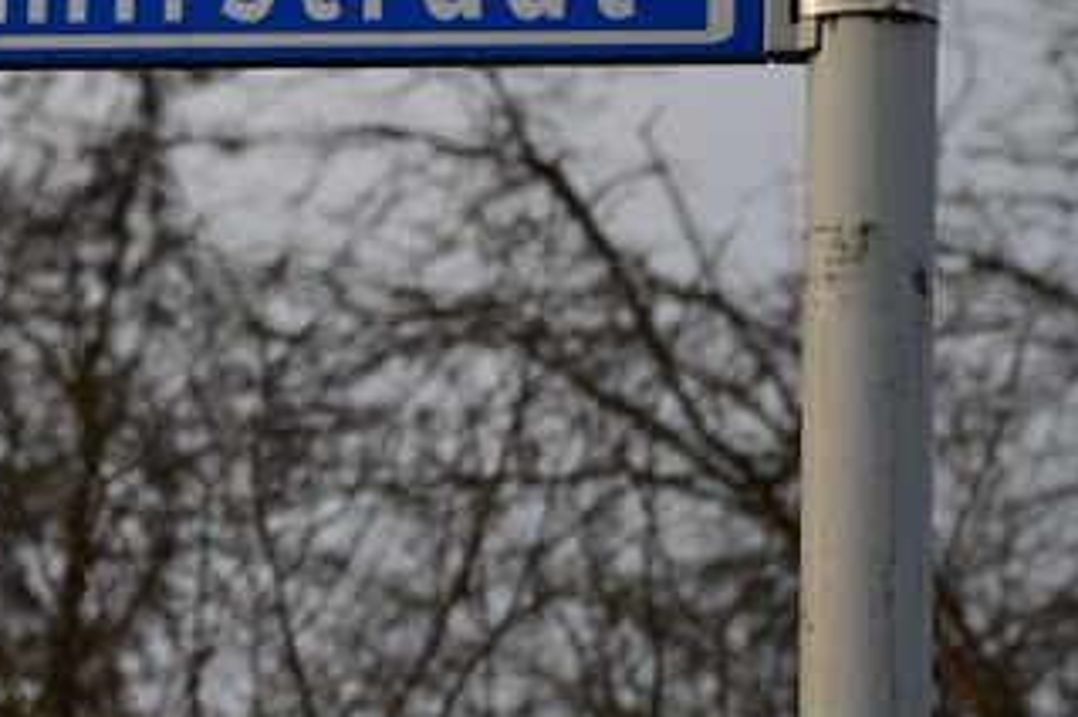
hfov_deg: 5.2
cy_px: -24
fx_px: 11823
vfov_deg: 3.5
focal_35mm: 395
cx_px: -51
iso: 200
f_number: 5.6
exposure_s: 1/640
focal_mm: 105
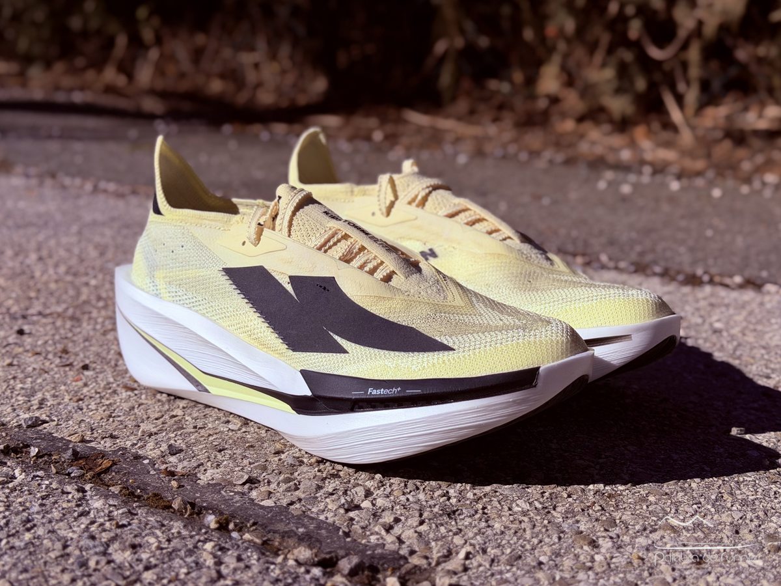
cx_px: 390
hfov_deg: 39.7
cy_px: 293
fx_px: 1083
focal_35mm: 48
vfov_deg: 30.3
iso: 80
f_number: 1.78
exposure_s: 1/27778
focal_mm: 6.76
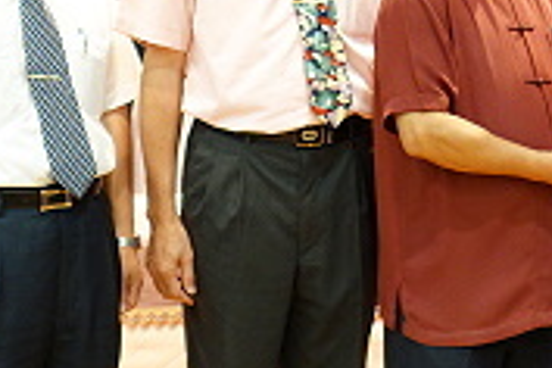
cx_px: 593
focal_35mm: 132
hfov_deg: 15.2
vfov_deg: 10.0
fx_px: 2024
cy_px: -196
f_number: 2.8
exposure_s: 1/20
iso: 400
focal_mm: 14.4
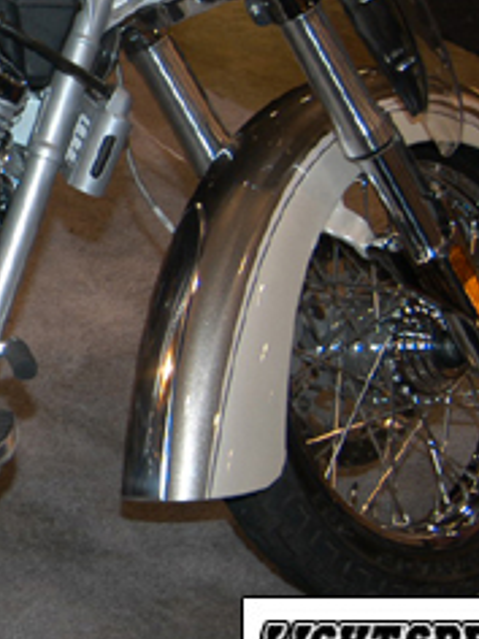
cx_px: -353
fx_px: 1827
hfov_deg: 13.6
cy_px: 149
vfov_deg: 19.7
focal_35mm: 99
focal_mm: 24
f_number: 5
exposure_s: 1/60
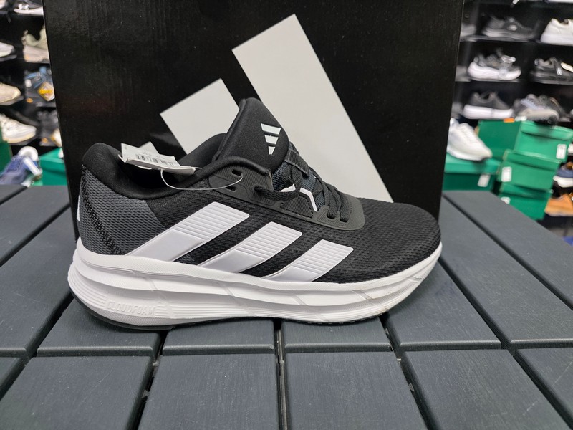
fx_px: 381
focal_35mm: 23
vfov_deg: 58.9
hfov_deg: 73.9
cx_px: 286
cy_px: 215
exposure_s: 1/100
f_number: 1.7
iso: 200
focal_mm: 6.3
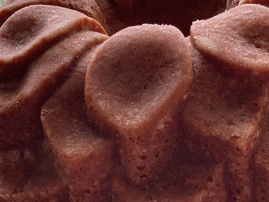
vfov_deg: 20.4
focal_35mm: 72
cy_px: 129
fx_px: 560
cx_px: 152
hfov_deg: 27.0
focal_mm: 3.99
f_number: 1.8
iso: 40
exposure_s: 1/121
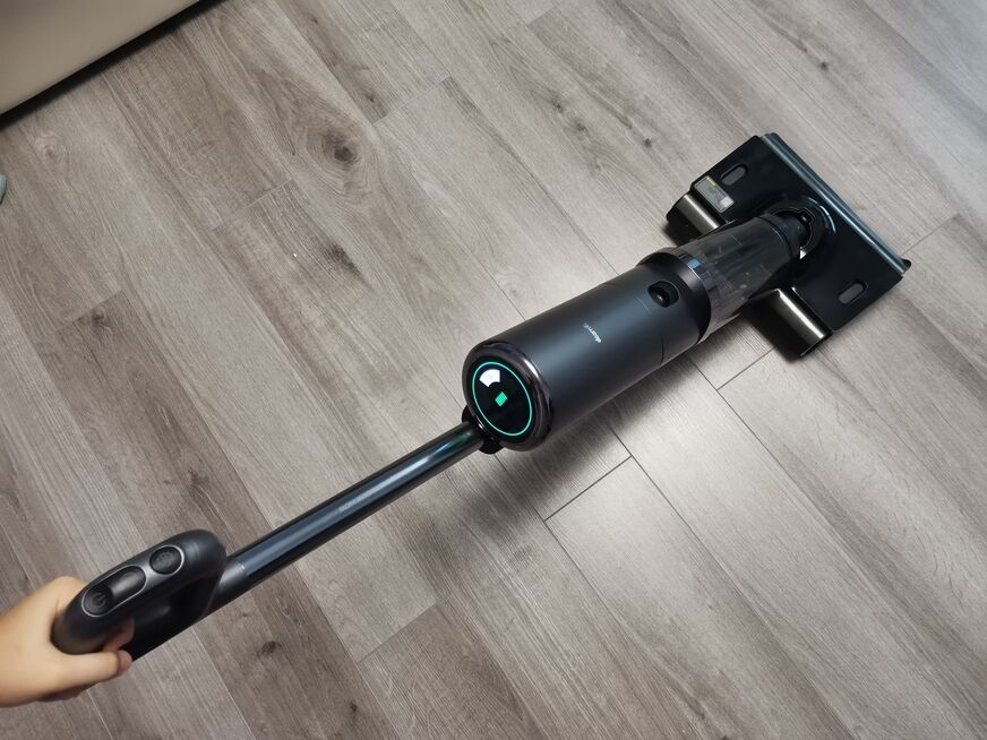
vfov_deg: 53.1
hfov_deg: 67.3
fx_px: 741
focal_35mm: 26
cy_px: 370
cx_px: 494
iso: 320
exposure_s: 1/100
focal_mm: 4.75
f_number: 1.8
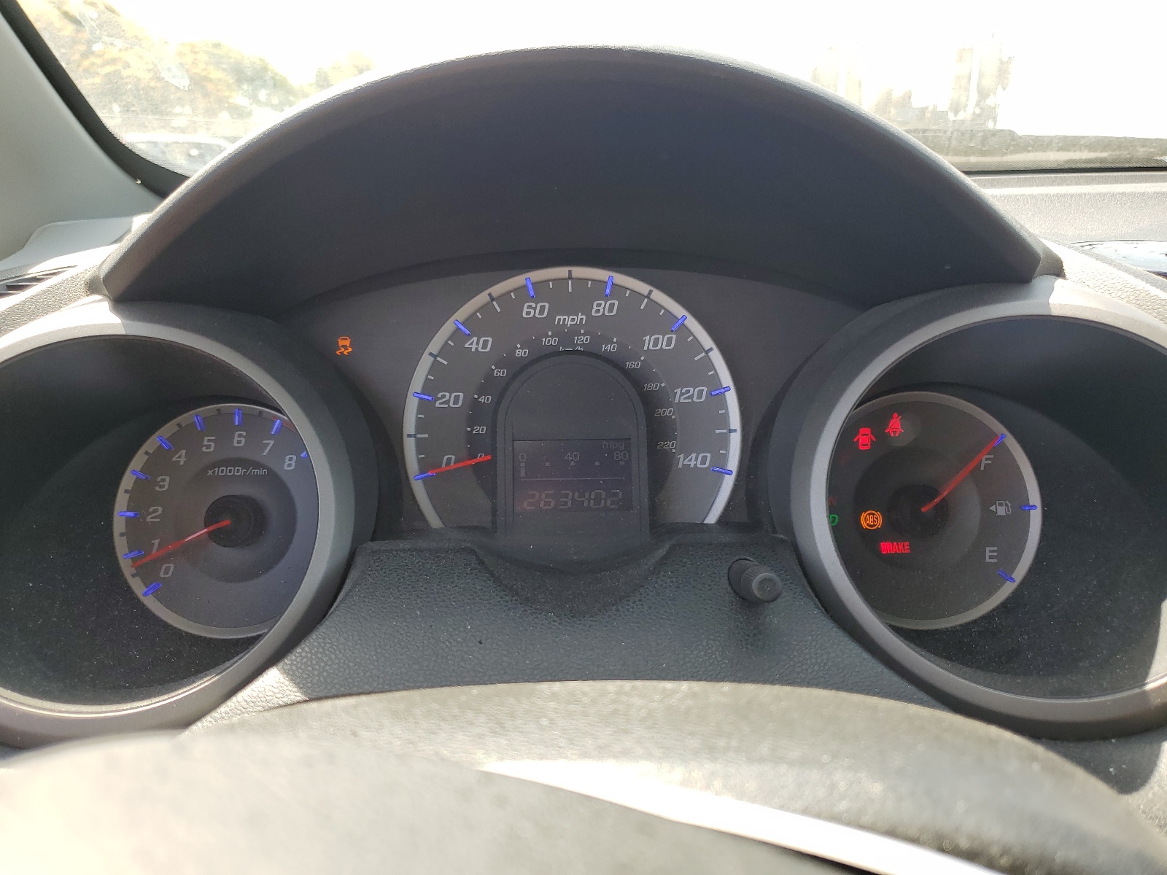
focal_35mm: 26
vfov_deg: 53.1
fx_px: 877
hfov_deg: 67.3
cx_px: 584
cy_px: 438
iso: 50
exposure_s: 1/400
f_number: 1.5
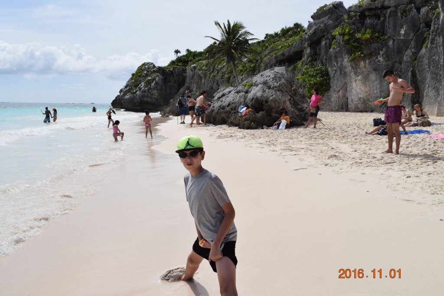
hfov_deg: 57.2
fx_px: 407
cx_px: 222
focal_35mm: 33
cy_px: 148
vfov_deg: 39.9
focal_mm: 22
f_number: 8
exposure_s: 1/1000
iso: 200
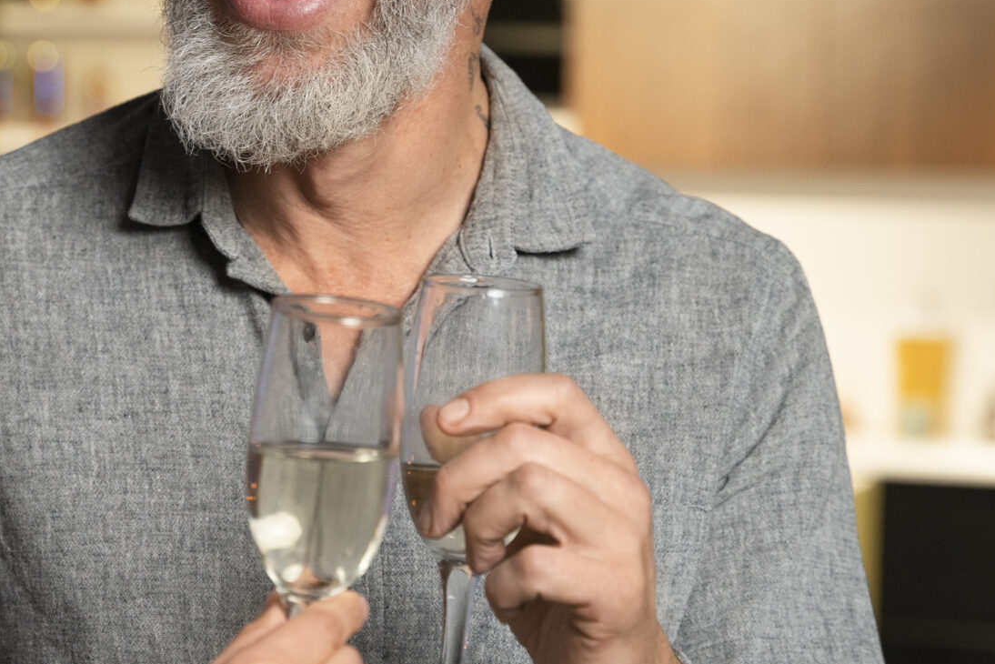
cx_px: 159
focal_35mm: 124
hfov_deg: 16.3
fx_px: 3434
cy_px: 217
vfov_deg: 11.0
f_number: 3.2
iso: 500
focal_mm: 53.1
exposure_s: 1/160
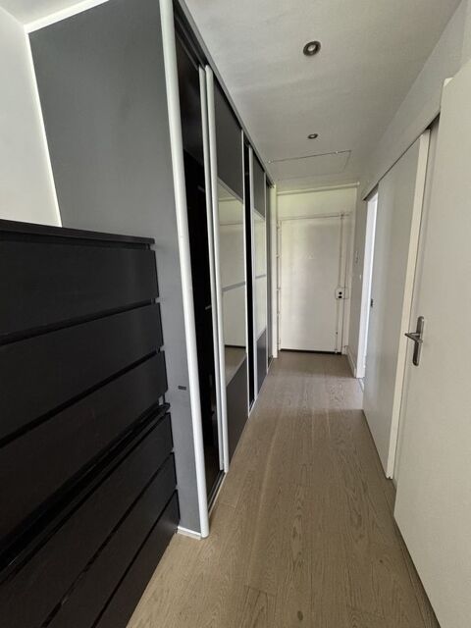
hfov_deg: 85.7
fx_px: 254
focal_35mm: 14
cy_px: 314
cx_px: 236
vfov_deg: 102.1
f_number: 2.2
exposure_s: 1/60
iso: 500
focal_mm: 2.22
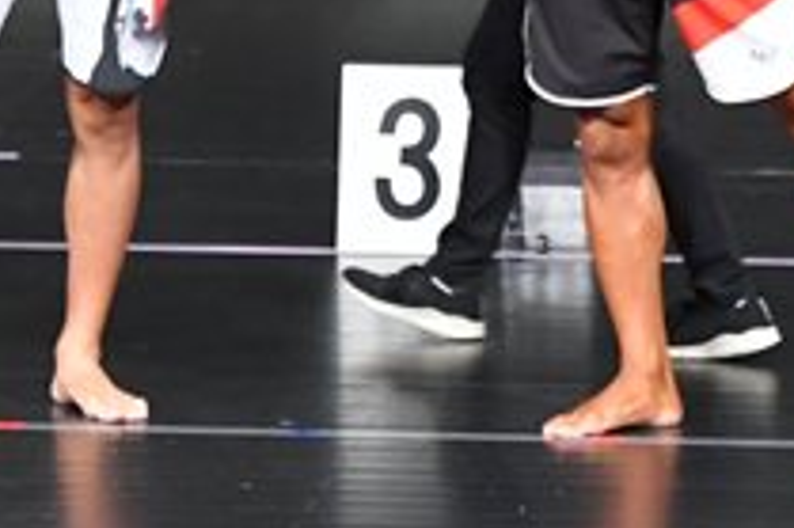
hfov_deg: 2.3
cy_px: -247
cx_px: -234
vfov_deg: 1.5
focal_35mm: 890
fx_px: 19613
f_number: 5.6
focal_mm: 160
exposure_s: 1/400
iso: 5000
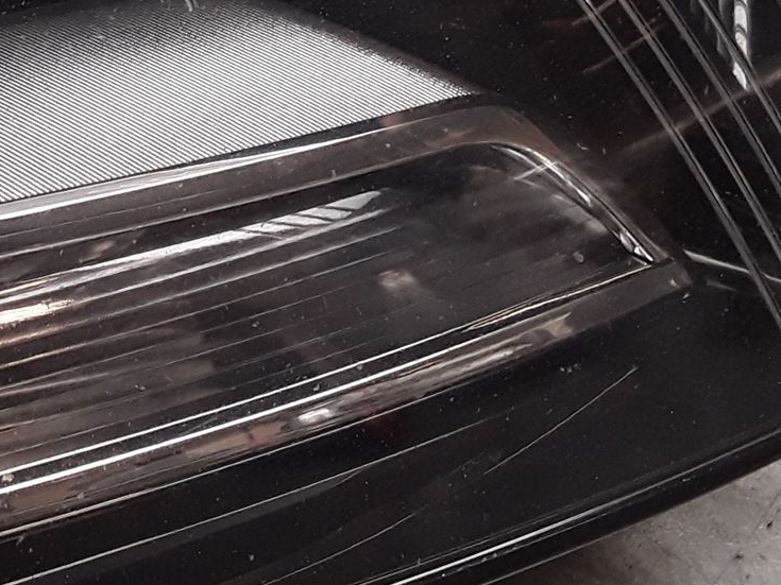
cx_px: -115
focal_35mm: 78
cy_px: 32
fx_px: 1760
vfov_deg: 18.5
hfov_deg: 23.2
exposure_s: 1/128
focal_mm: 2.91
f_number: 1.9
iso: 100
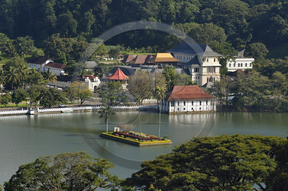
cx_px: 144
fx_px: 927
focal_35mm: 116
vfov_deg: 11.8
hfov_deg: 17.7
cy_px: 96
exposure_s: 1/200
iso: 200
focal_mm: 116
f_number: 14
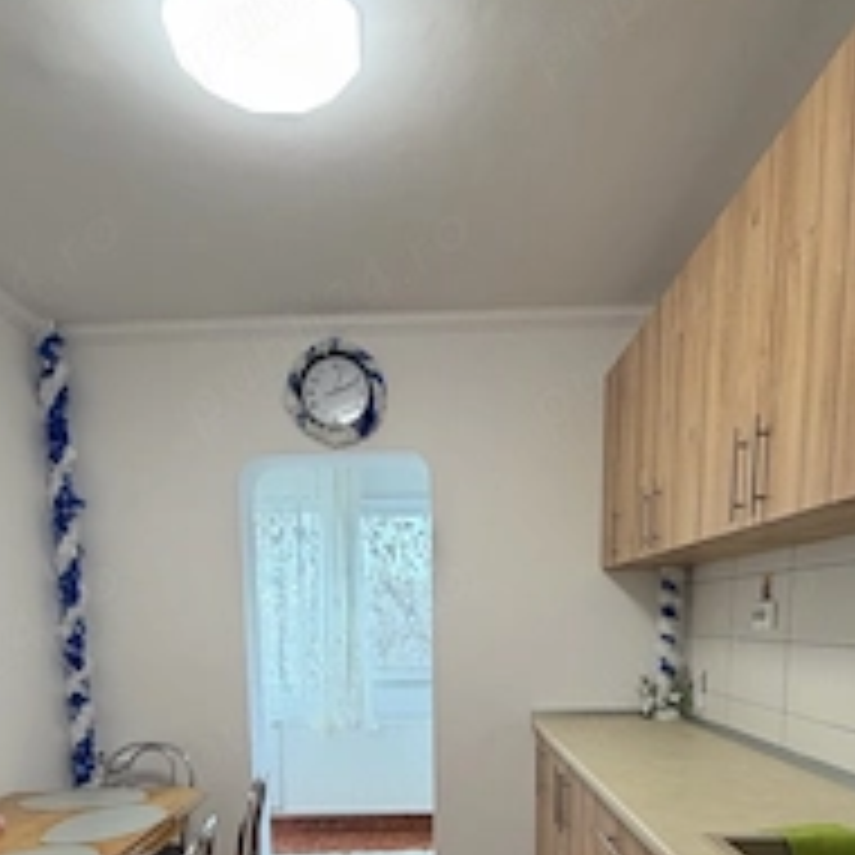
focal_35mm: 26
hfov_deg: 60.9
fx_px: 727
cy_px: 724
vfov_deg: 55.1
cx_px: 414
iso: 160
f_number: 2.2
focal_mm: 2.22
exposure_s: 1/121
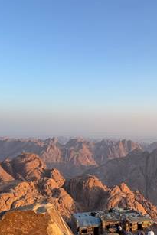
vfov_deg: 49.4
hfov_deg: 33.5
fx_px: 255
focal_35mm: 39
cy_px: 133
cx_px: 119
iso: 80
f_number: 1.78
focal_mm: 6.76
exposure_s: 1/1456
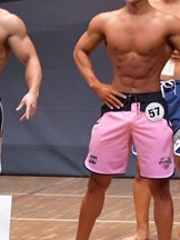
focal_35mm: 542
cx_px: -155
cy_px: 111
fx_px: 3758
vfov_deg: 3.7
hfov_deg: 2.7
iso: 8000
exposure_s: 1/400
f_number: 5.6
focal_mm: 105
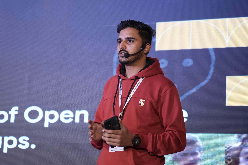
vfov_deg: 13.0
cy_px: 82
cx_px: 124
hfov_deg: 19.5
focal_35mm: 105
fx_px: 723
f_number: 2.8
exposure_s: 1/160
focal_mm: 70
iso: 800
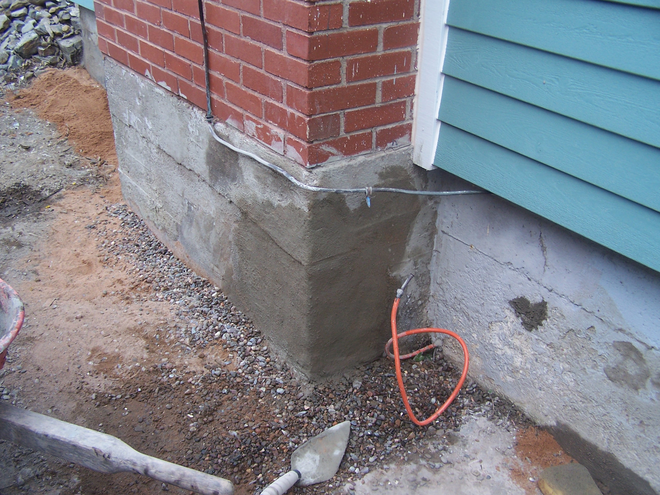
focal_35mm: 38
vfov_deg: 37.7
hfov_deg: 49.0
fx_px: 725
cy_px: 248
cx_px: 330
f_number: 2.8
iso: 80
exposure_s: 1/30
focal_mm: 6.3
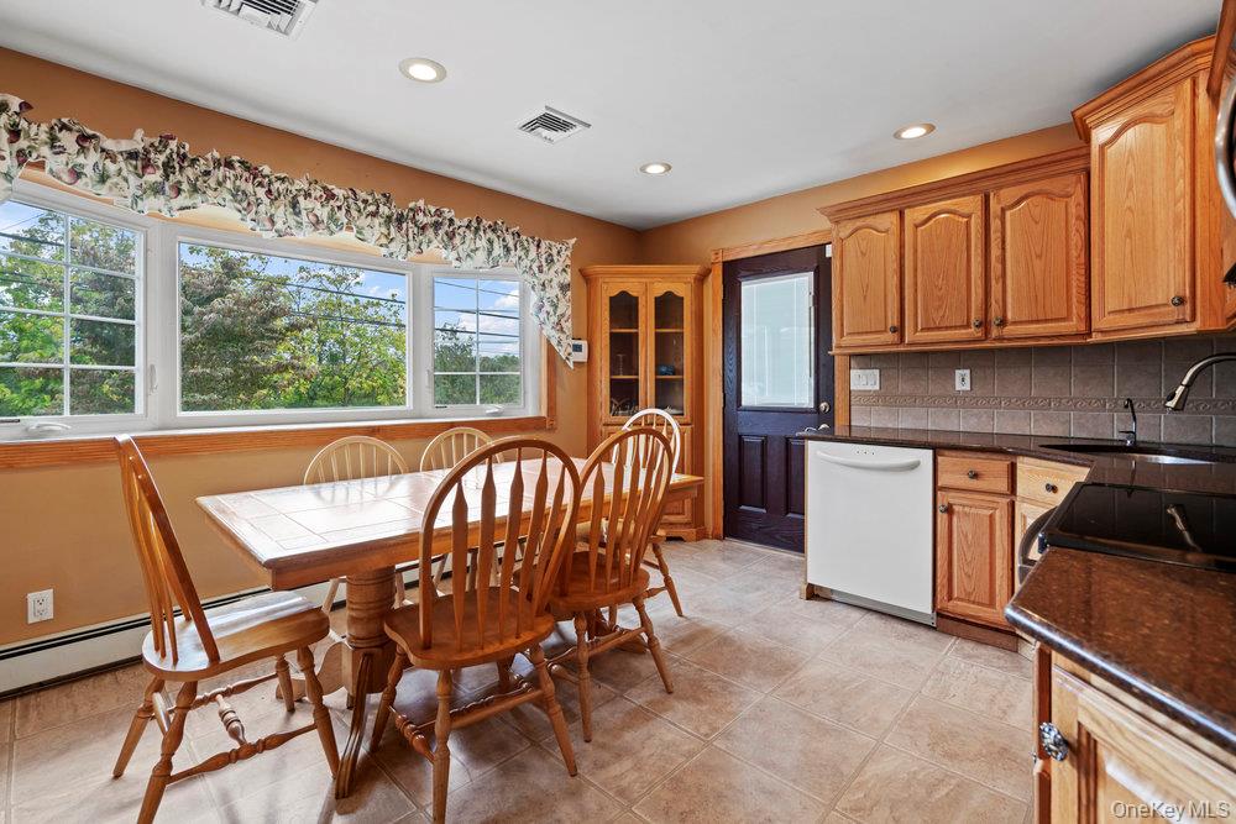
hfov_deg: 96.7
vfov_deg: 73.8
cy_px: 412
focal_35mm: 16
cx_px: 618
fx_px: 549
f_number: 6.3
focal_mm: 16
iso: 640
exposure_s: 1/80
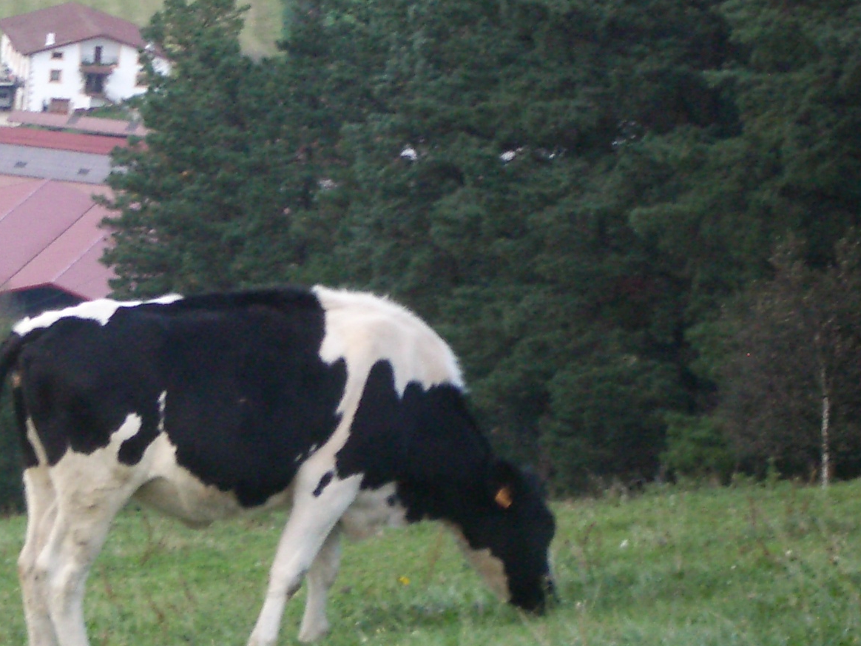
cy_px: 101
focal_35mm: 231
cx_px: 4
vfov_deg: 6.4
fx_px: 5746
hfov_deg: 8.5
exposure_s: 1/50
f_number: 4.8
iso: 200
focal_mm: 17.4
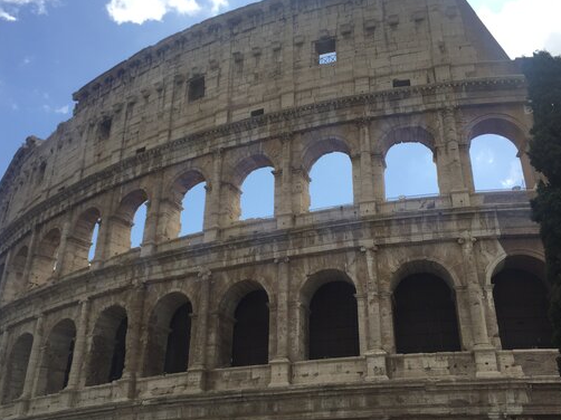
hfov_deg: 50.2
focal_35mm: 37
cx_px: 283
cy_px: 193
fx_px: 599
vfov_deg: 38.6
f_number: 2.2
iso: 32
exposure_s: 1/1412
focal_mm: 4.15
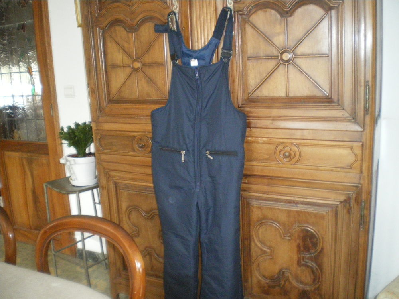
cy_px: 150
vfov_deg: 39.7
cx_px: 200
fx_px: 415
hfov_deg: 51.4
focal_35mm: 36
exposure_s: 1/50
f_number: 3.1
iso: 800
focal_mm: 6.3
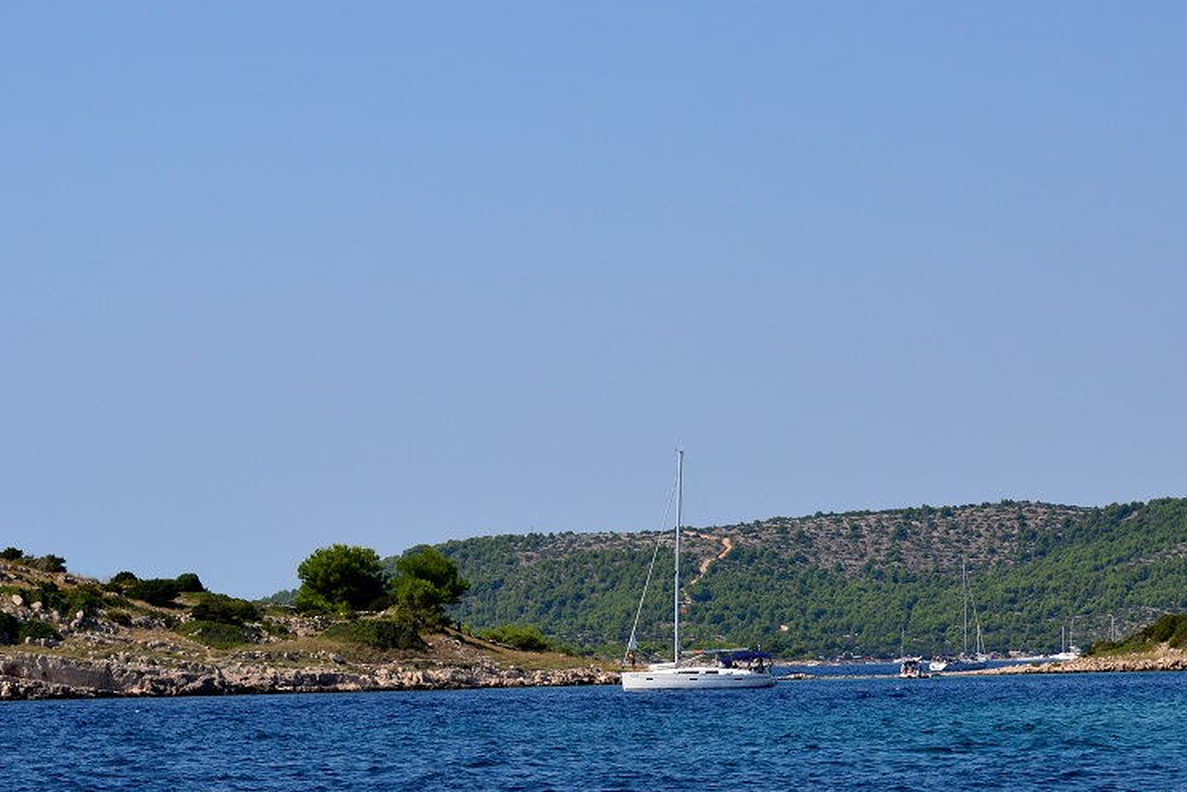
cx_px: 690
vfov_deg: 9.7
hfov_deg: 14.5
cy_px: 481
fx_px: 4650
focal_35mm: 141
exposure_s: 1/2000
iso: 400
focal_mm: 70
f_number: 6.3
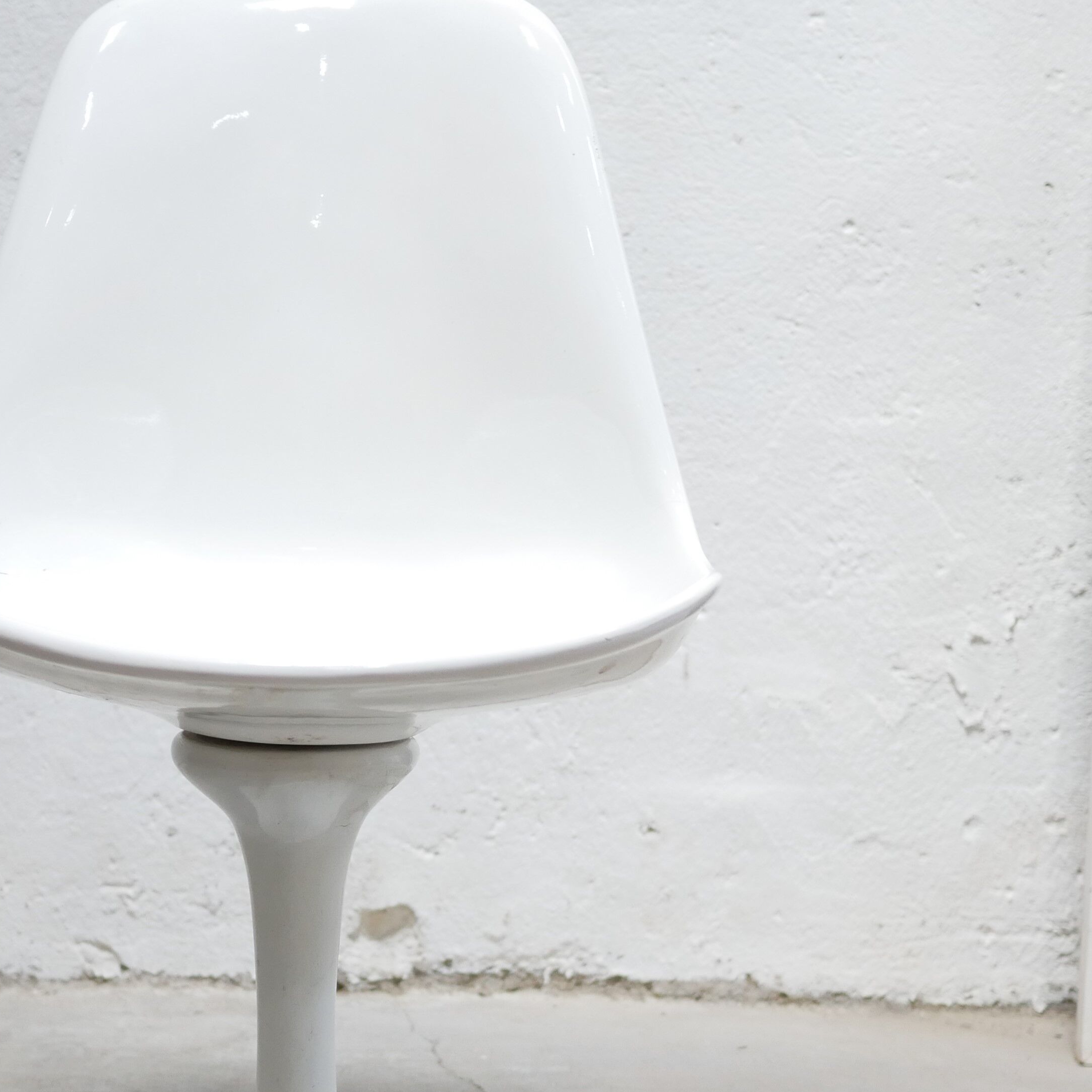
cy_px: 746
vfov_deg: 23.9
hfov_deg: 24.0
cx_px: 446
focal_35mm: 72
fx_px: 2570
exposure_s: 1/60
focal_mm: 20
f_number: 1.7
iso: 640
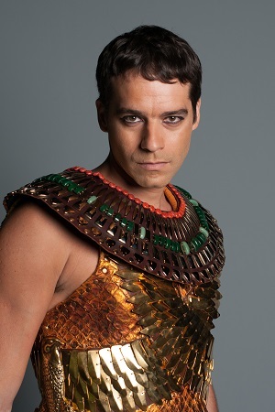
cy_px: 206
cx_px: 138
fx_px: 859
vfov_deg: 27.0
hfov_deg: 18.2
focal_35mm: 75
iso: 200
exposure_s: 1/125
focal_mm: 50
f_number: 5
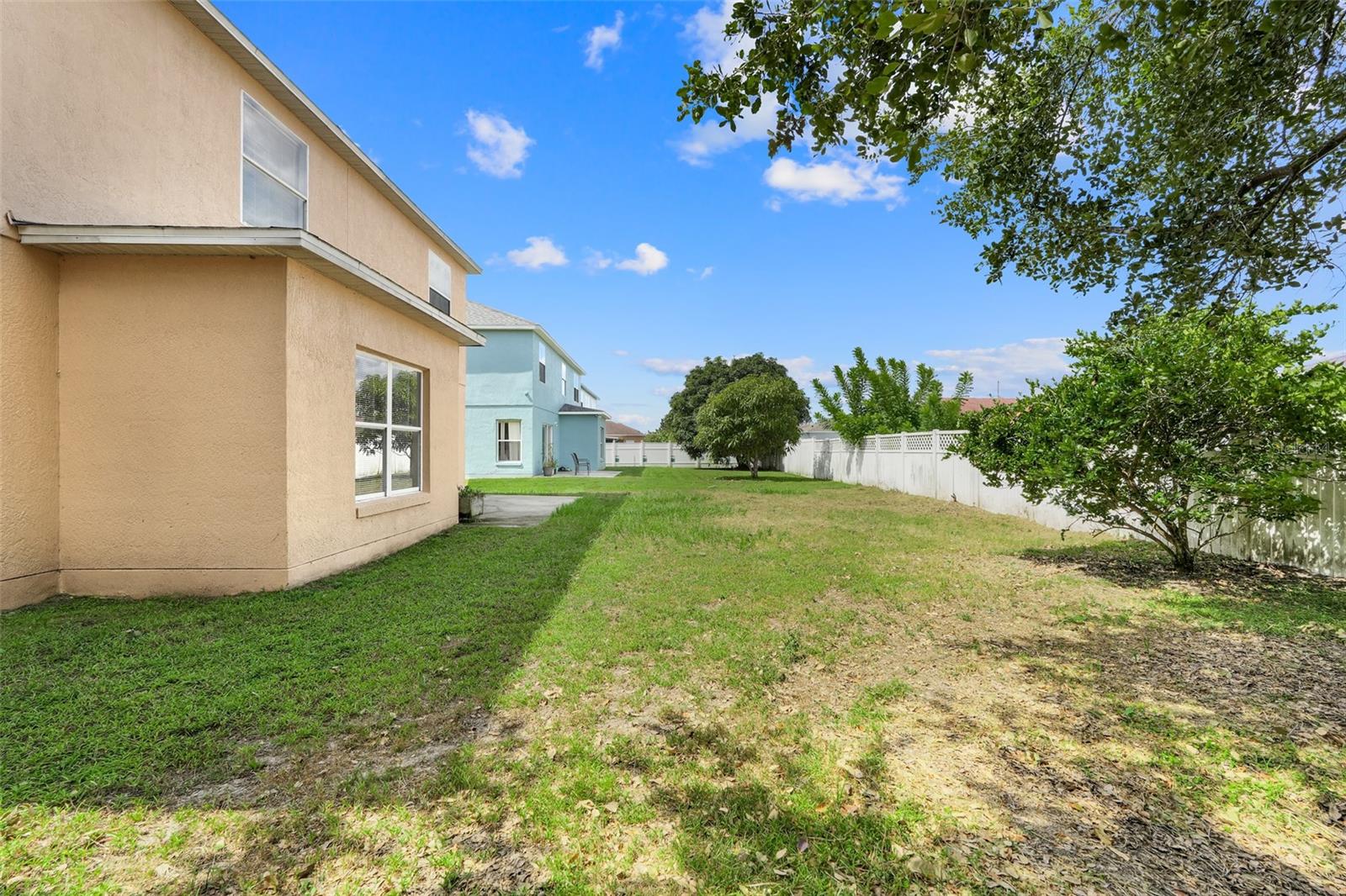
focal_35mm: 16
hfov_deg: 95.0
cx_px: 673
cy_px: 448
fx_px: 617
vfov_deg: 72.0
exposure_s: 1/500
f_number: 9
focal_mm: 16.5
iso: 250
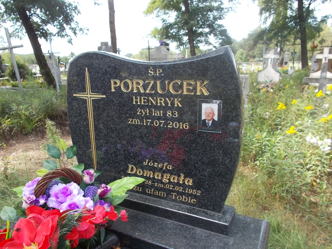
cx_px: 166
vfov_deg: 53.1
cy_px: 124
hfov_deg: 67.3
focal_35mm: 26
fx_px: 249
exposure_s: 1/160
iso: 80
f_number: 3.2
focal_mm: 4.6
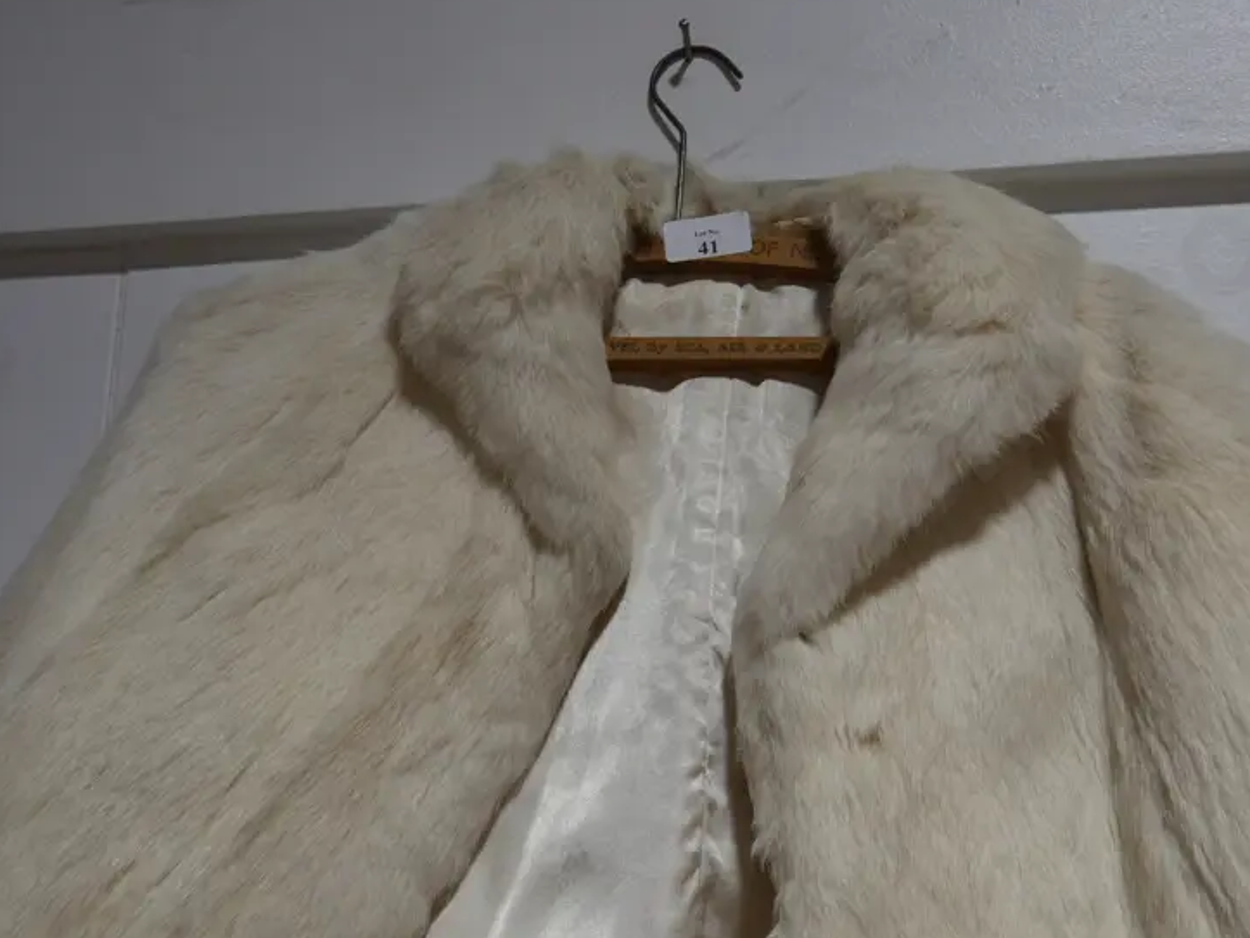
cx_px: 709
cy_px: 638
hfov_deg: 37.4
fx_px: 1843
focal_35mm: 51
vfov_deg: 28.4
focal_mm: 18
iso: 200
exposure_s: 1/100
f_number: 4
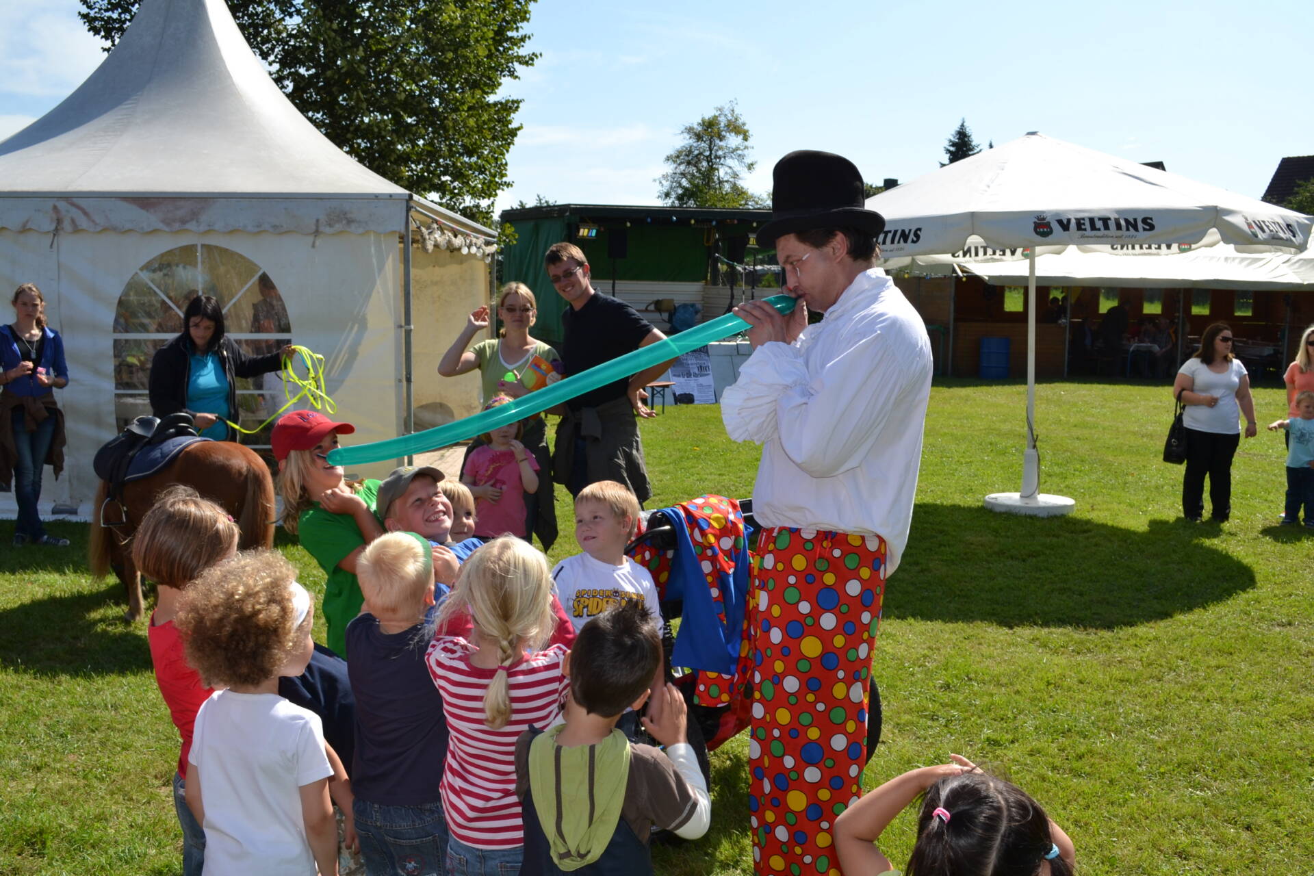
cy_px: 438
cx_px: 657
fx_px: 1204
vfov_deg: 40.0
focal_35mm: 33
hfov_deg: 57.2
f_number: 10
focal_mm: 22
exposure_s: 1/200
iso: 100
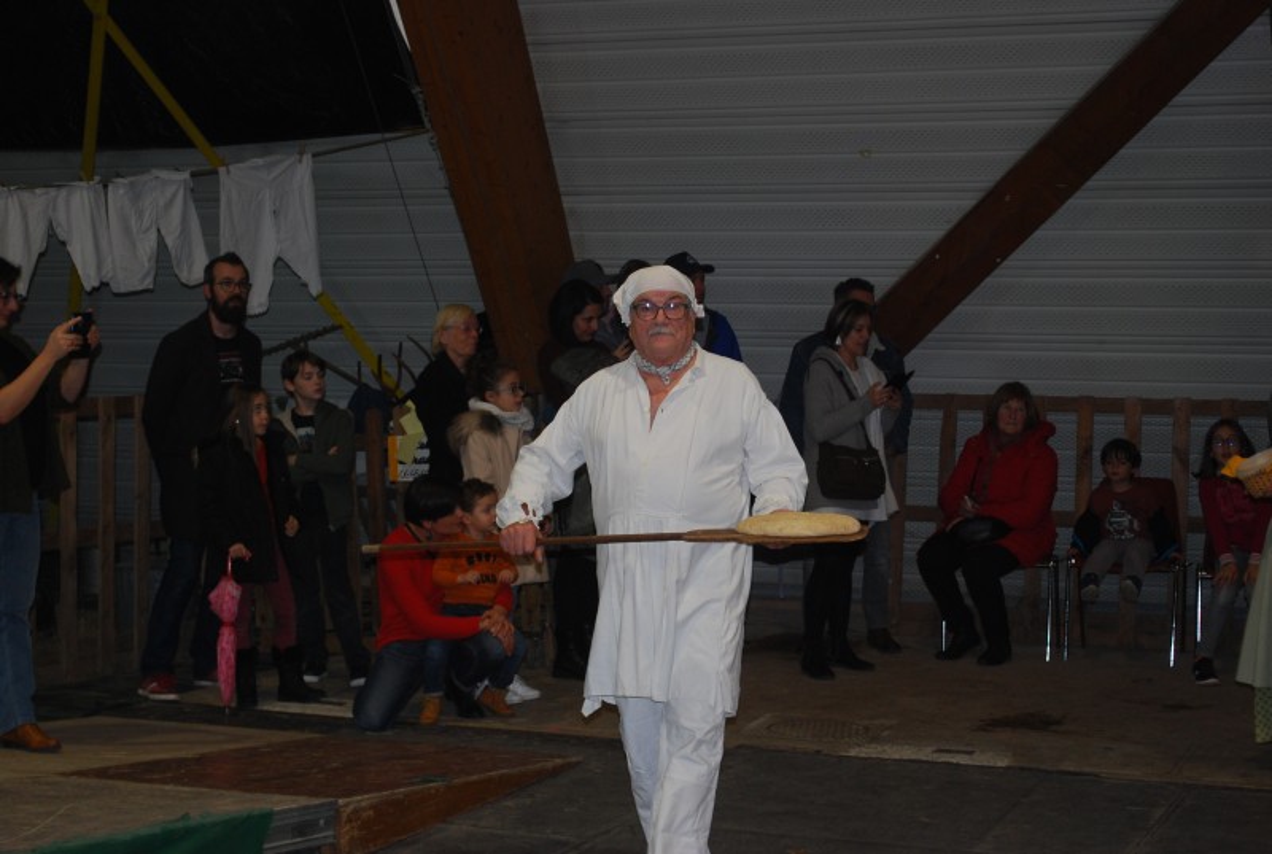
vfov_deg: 20.7
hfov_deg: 30.5
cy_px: 427
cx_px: 636
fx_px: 2337
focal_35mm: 66
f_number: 5.3
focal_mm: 44
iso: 360
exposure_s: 1/60
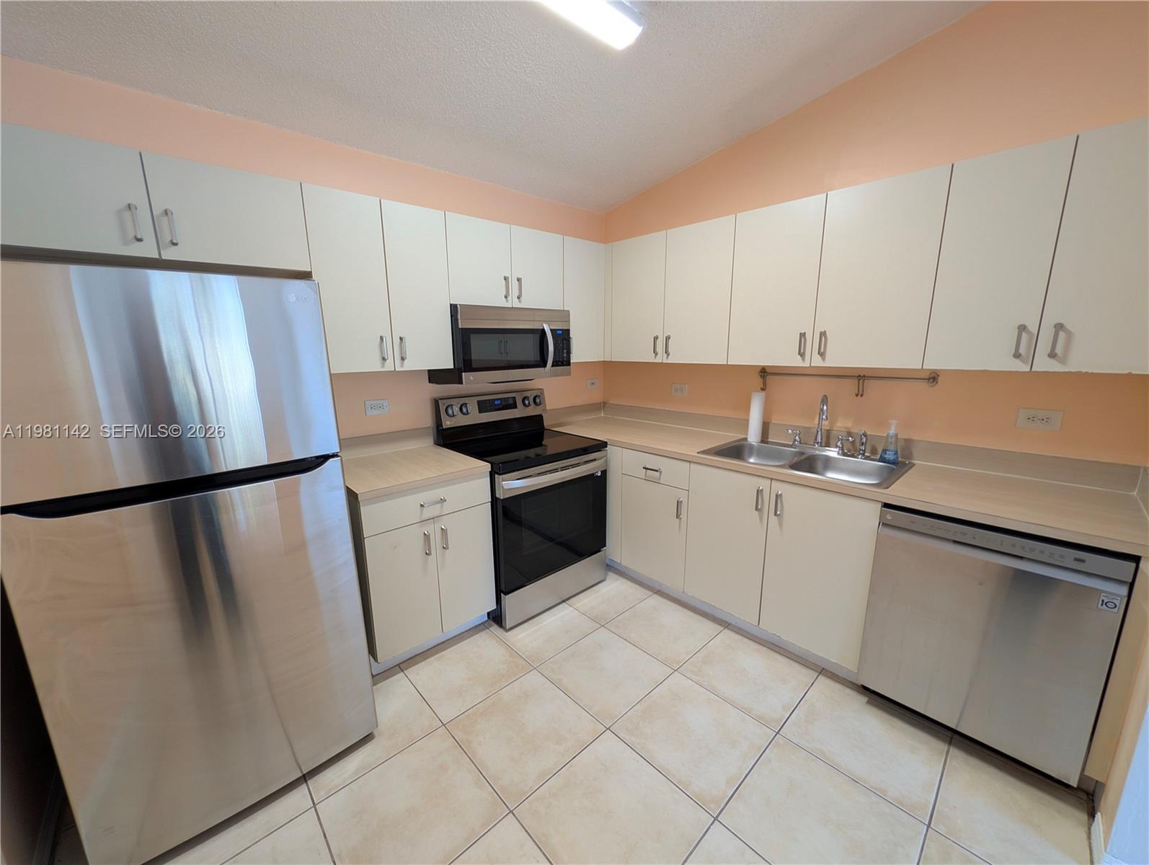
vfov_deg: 94.6
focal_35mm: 12
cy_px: 432
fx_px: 399
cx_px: 574
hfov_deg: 110.5
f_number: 1.7
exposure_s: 1/24
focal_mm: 2.02
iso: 49
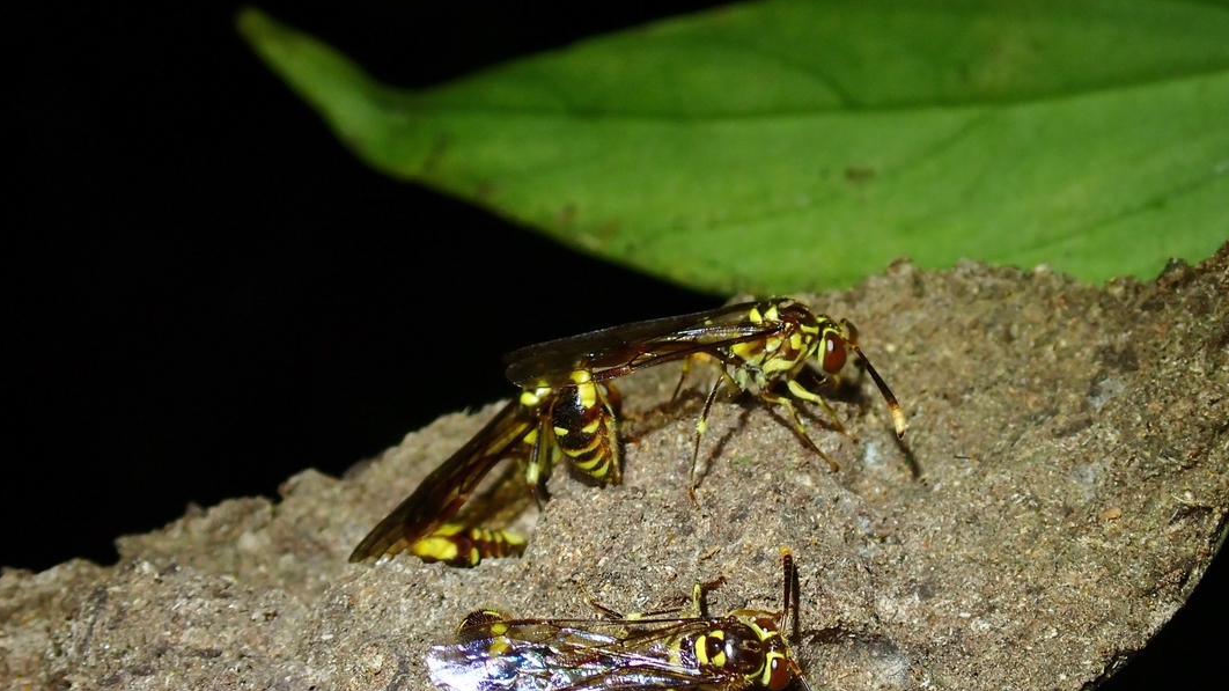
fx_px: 3812
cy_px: 392
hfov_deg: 18.3
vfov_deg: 10.4
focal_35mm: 117
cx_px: 657
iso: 200
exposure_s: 1/250
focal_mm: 18
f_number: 6.3
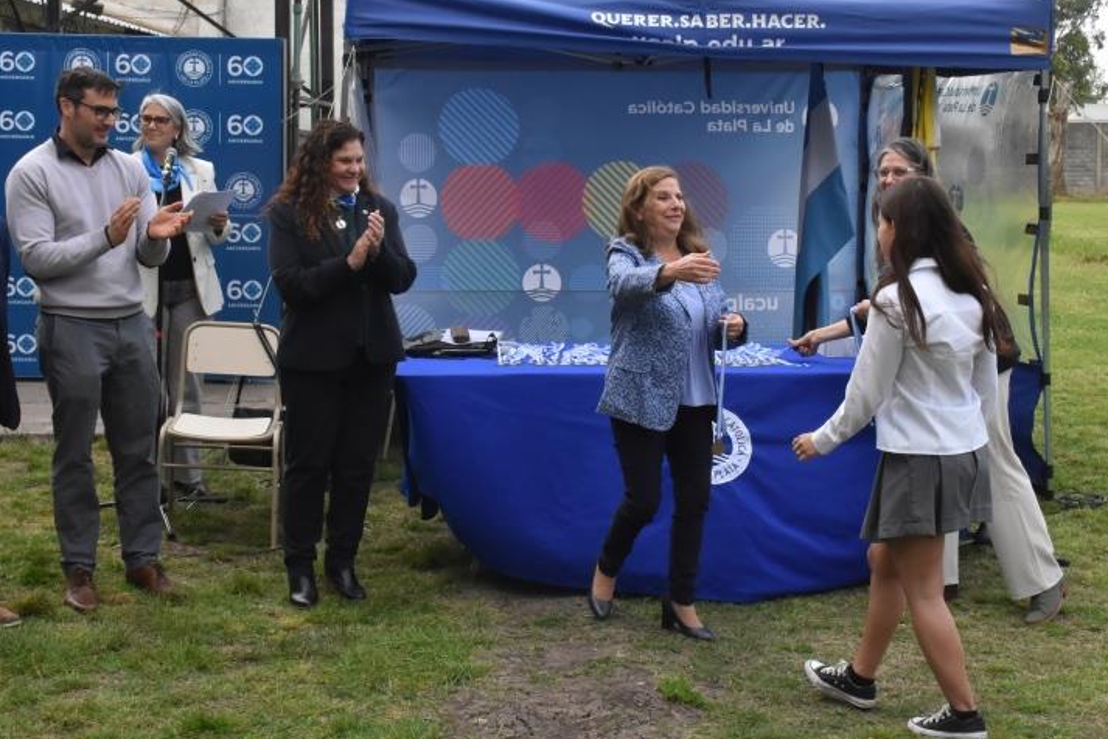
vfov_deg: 24.2
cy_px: 286
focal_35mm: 56
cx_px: 597
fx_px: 1724
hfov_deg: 35.6
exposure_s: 1/640
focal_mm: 26
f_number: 13
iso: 1600
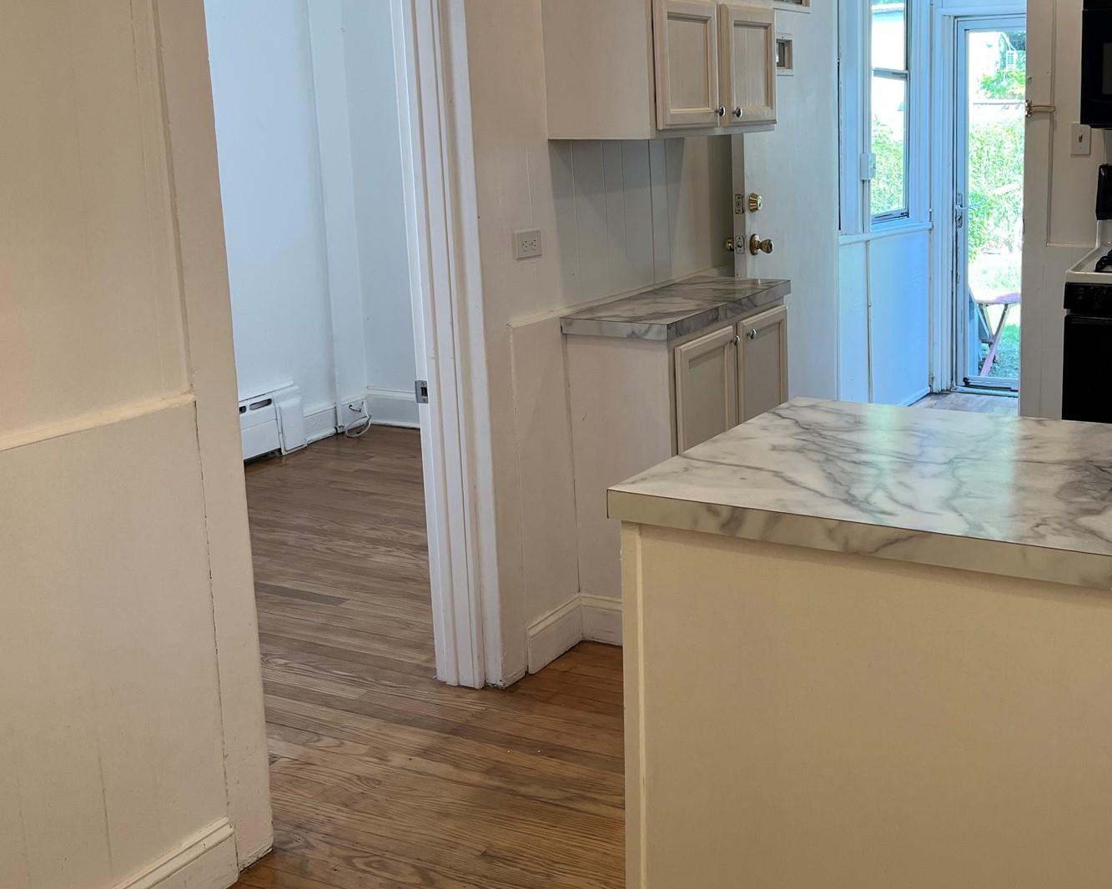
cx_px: 787
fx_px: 1283
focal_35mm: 39
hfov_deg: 45.7
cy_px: 328
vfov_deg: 38.0
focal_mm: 5.1
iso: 64
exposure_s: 1/120
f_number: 1.6
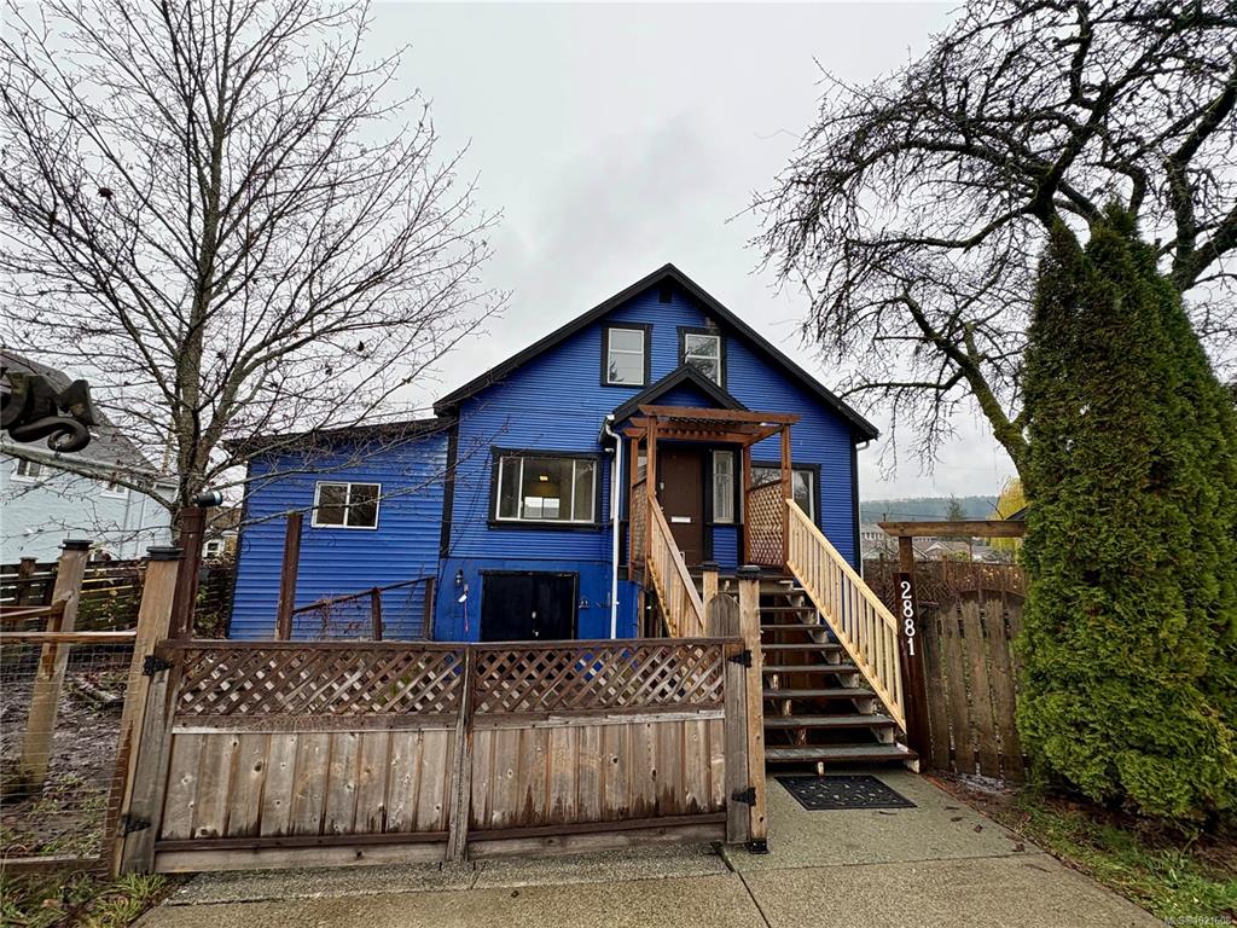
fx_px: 500
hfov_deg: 102.1
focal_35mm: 14
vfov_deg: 85.7
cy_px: 464
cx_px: 618
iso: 40
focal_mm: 2.22
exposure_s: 1/235
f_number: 2.2
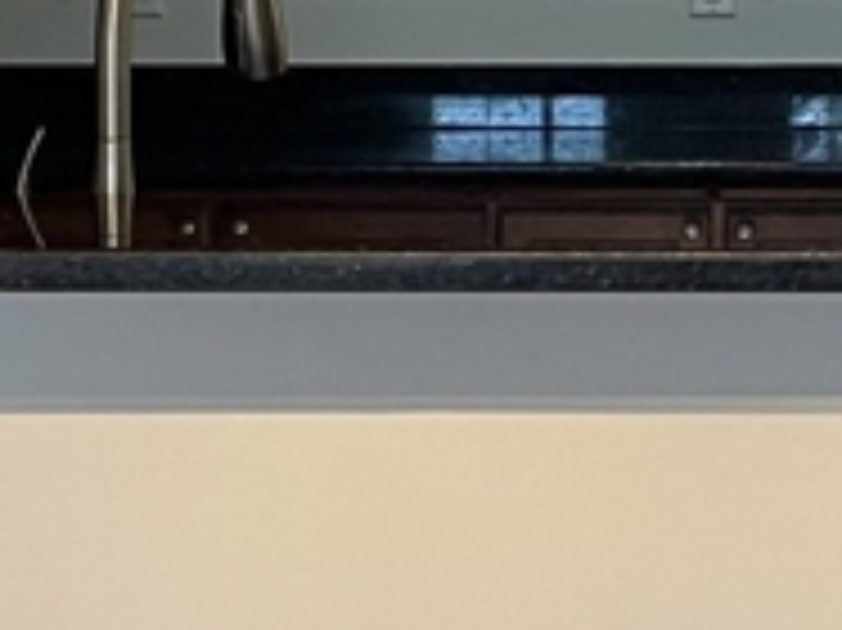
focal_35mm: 137
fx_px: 3330
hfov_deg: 14.3
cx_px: 765
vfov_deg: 10.8
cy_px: 130
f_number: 1.6
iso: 125
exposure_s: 1/60
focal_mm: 5.1
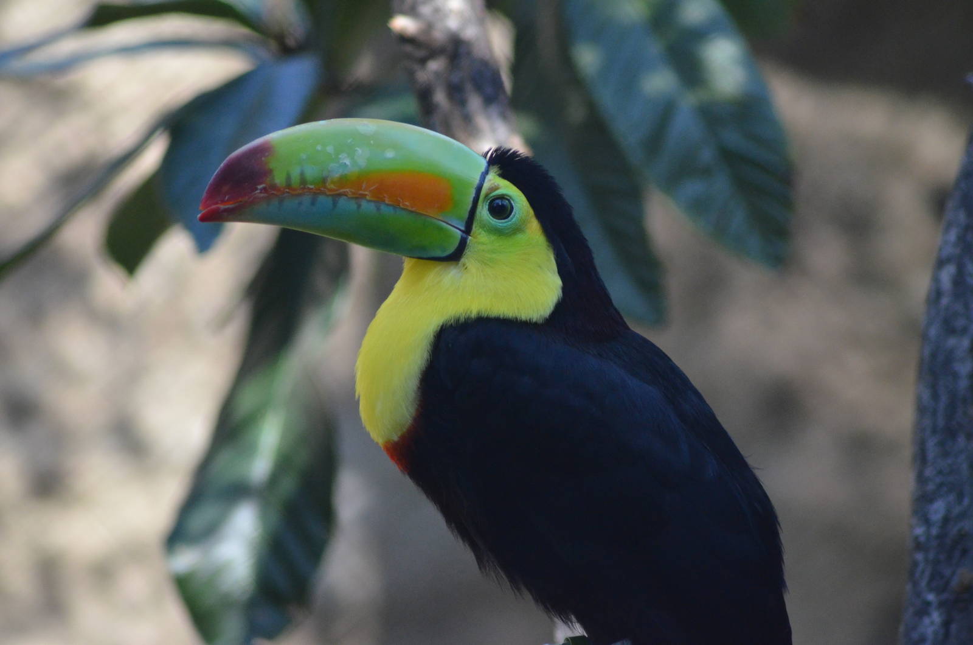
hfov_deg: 5.7
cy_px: 322
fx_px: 9711
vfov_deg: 3.8
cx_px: 486
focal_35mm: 360
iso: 2200
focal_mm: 240
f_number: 5
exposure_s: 1/500
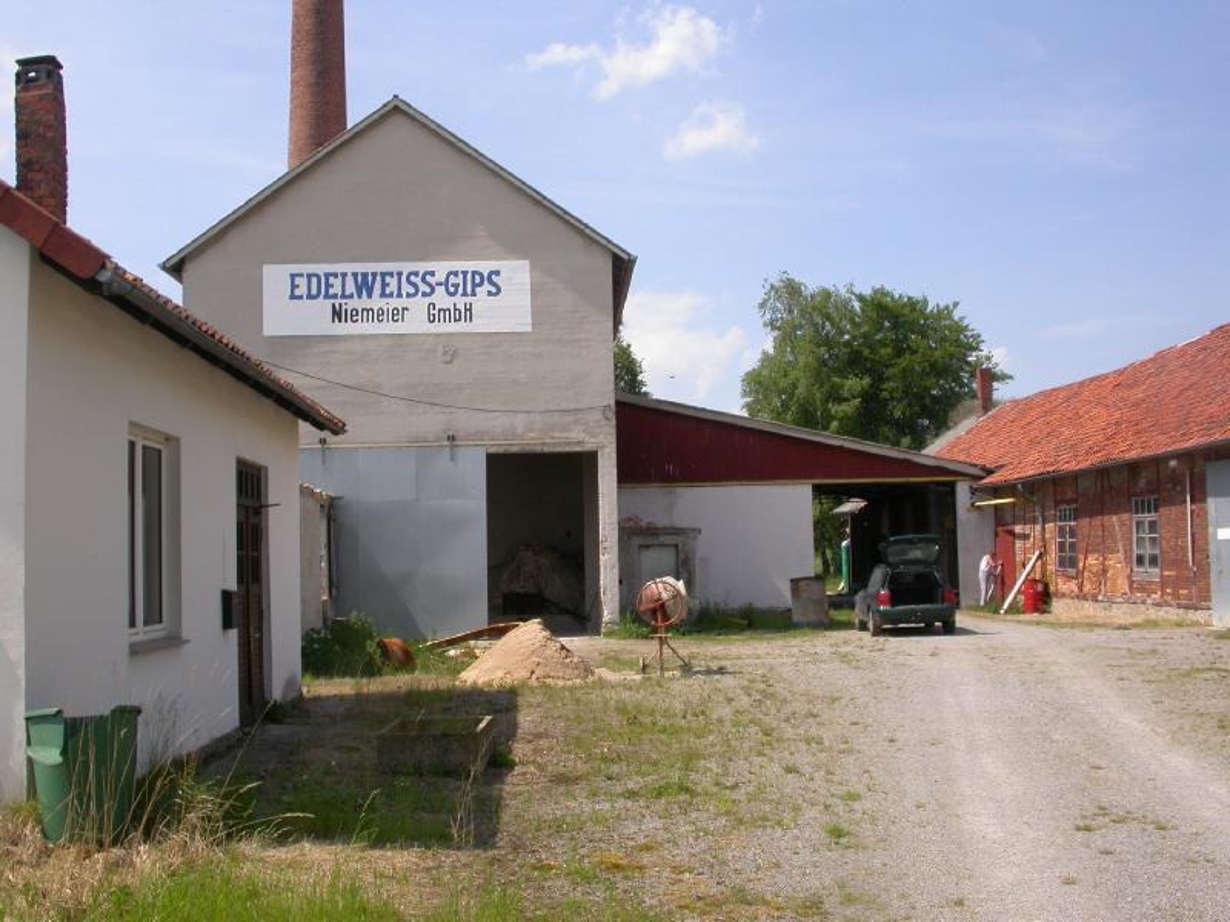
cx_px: 615
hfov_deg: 49.0
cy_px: 461
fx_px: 1350
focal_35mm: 38
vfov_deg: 37.7
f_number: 5.3
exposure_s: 1/686
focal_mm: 7.85
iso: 100
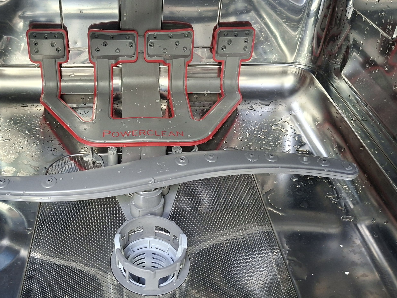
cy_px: 145
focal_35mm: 37
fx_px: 424
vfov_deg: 38.7
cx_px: 123
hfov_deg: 49.0
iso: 500
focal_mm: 5.54
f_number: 1.8
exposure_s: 1/25
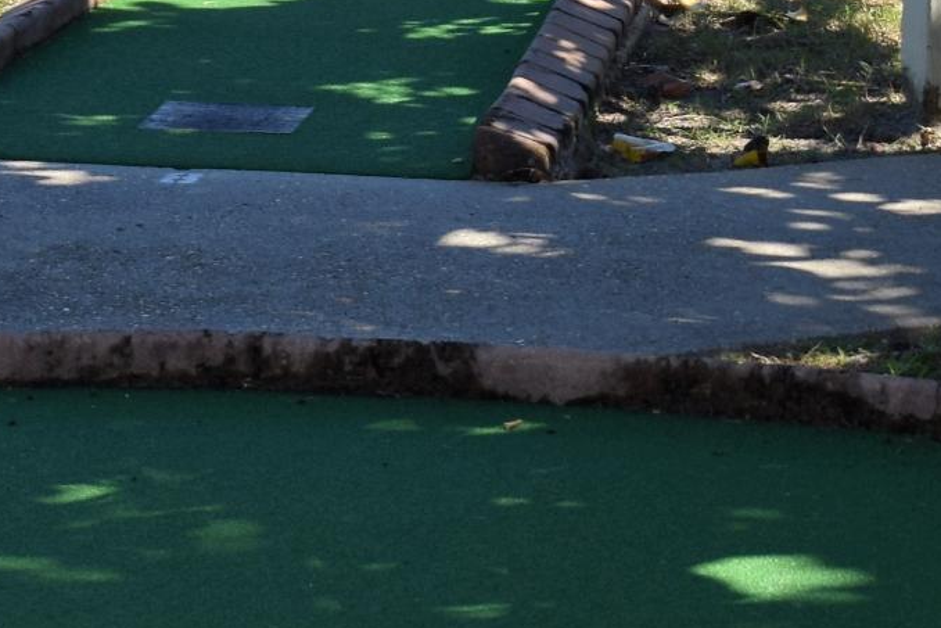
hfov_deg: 12.8
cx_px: 19
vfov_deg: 8.3
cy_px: -507
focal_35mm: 159
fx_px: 4157
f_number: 6.7
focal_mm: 24
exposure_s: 1/200
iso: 100
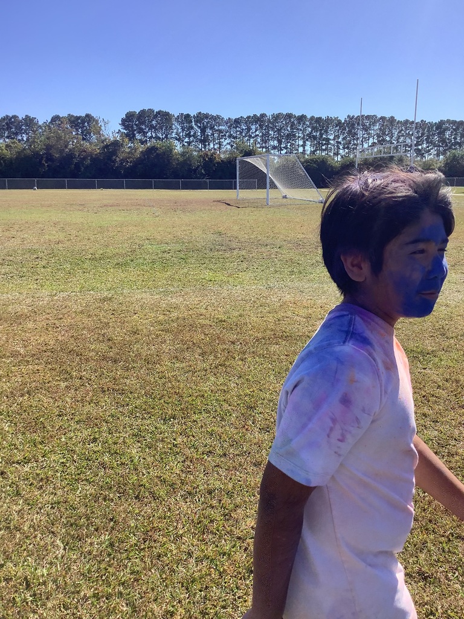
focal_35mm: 31
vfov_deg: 58.4
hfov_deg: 45.4
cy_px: 310
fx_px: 554
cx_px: 232
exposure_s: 1/741
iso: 25
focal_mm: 3.3
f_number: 2.4
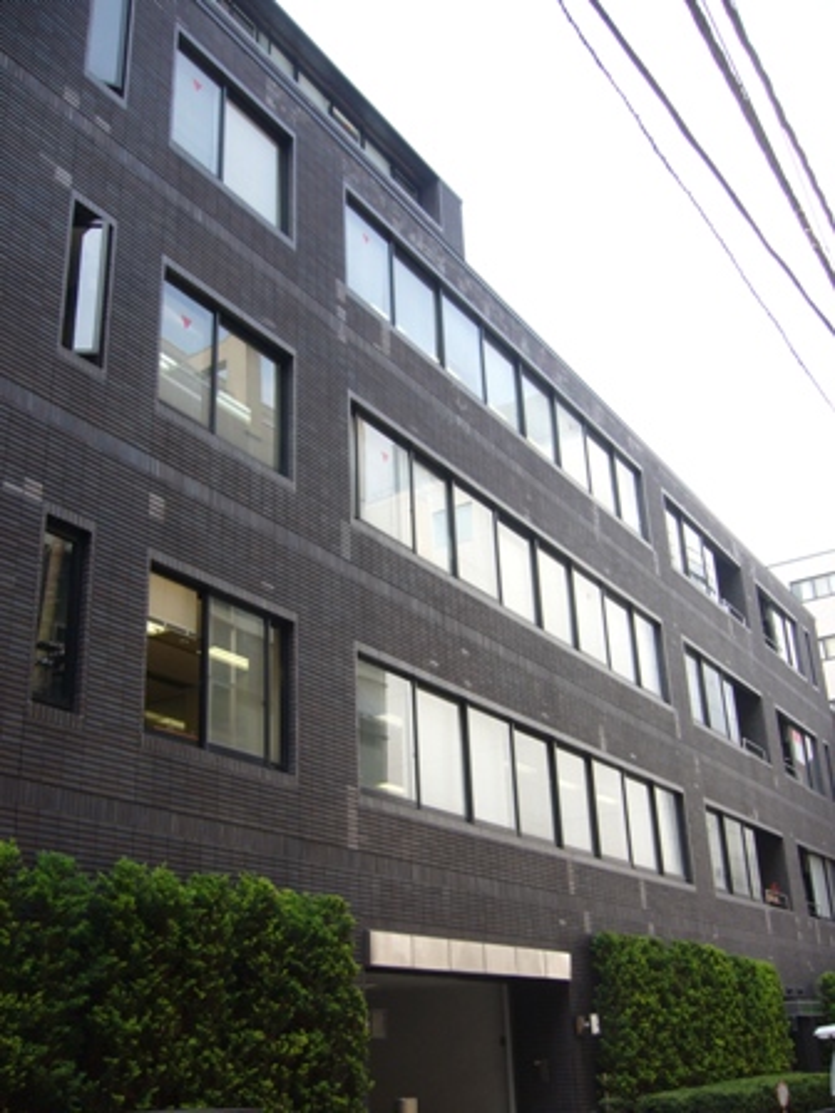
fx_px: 1126
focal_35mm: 35
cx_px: 418
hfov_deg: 40.7
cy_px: 556
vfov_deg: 52.6
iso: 80
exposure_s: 1/200
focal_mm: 5.8
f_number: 2.8
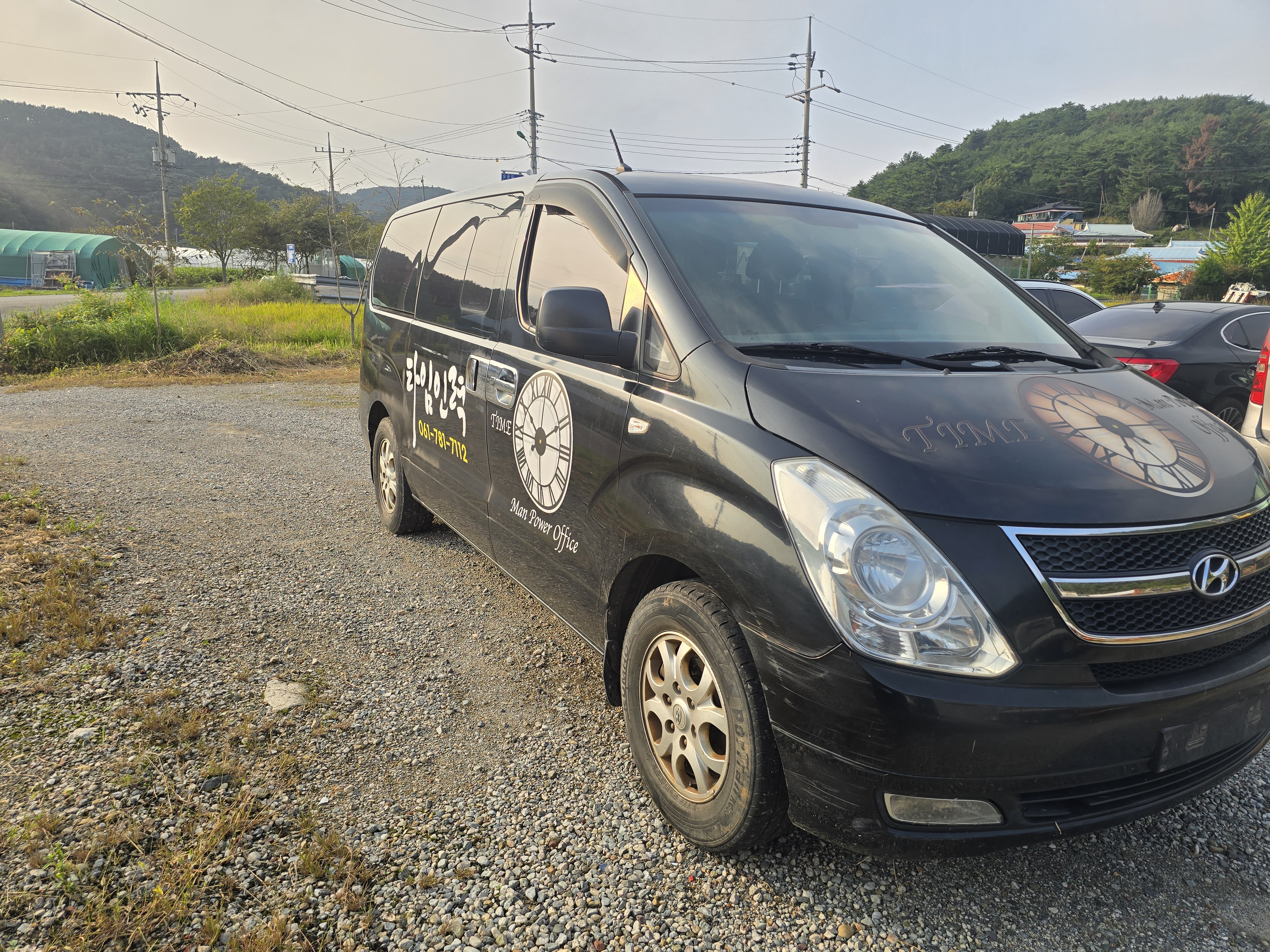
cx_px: 635
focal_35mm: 23
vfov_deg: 58.9
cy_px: 476
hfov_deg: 73.9
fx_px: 844
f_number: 1.7
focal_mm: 6.3
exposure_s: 1/532
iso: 12
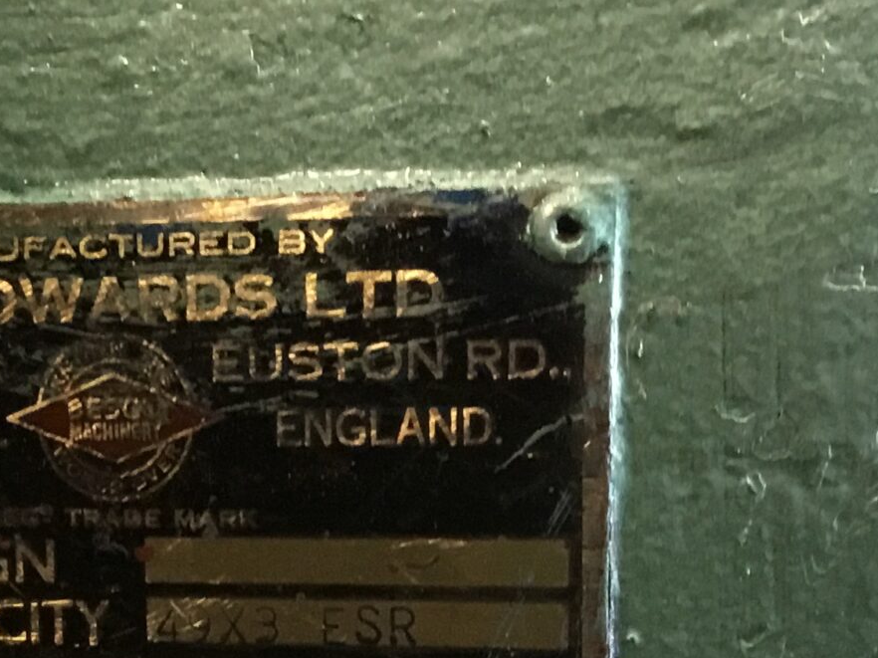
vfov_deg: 15.9
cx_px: 264
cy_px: 763
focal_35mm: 90
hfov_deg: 21.7
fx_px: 2282
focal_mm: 3.3
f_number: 2.4
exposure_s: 1/33
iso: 250
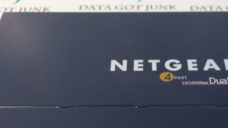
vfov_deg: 19.7
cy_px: 112
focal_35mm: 60
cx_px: 150
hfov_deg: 34.6
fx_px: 363
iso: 40
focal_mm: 4.15
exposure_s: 1/60
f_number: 2.2
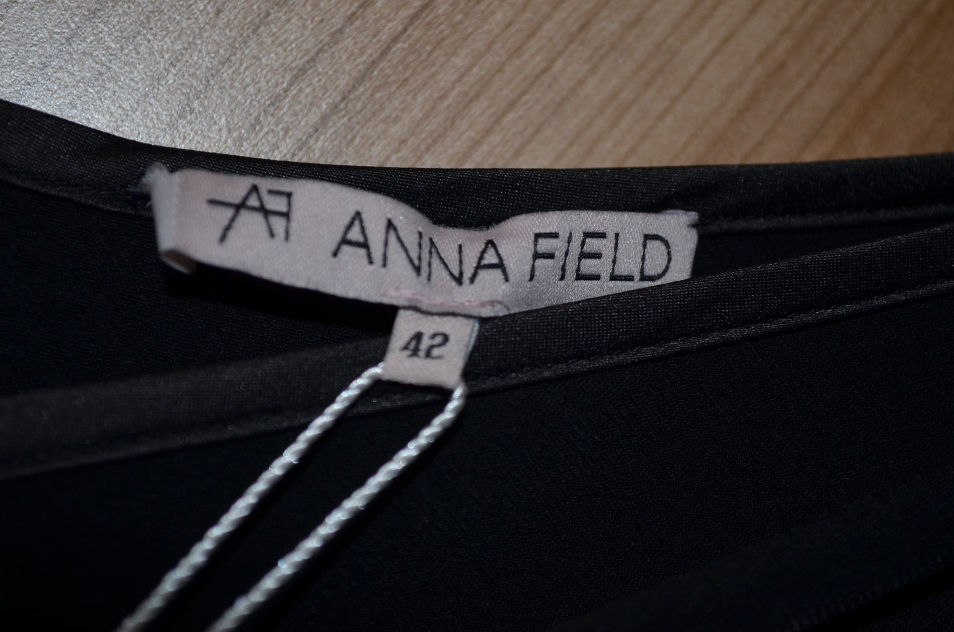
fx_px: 1904
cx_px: 477
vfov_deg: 18.8
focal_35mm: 72
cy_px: 316
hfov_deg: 28.1
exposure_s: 1/30
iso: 200
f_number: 5.6
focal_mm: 48
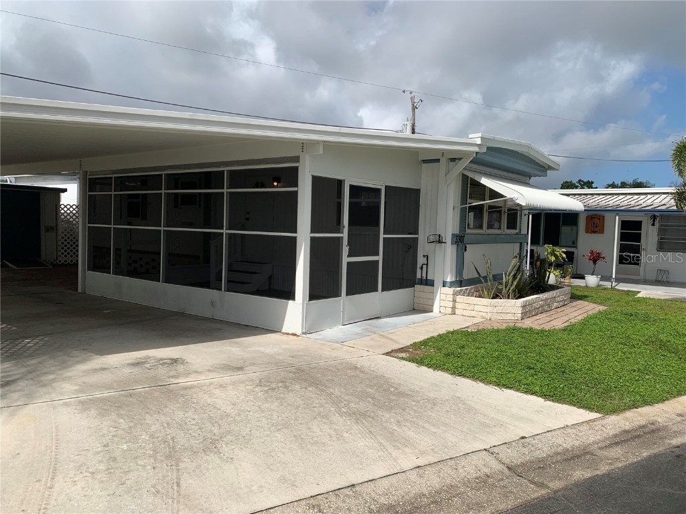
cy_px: 257
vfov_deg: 53.1
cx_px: 343
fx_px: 515
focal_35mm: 26
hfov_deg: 67.3
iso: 25
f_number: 1.8
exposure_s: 1/4098
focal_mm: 4.25
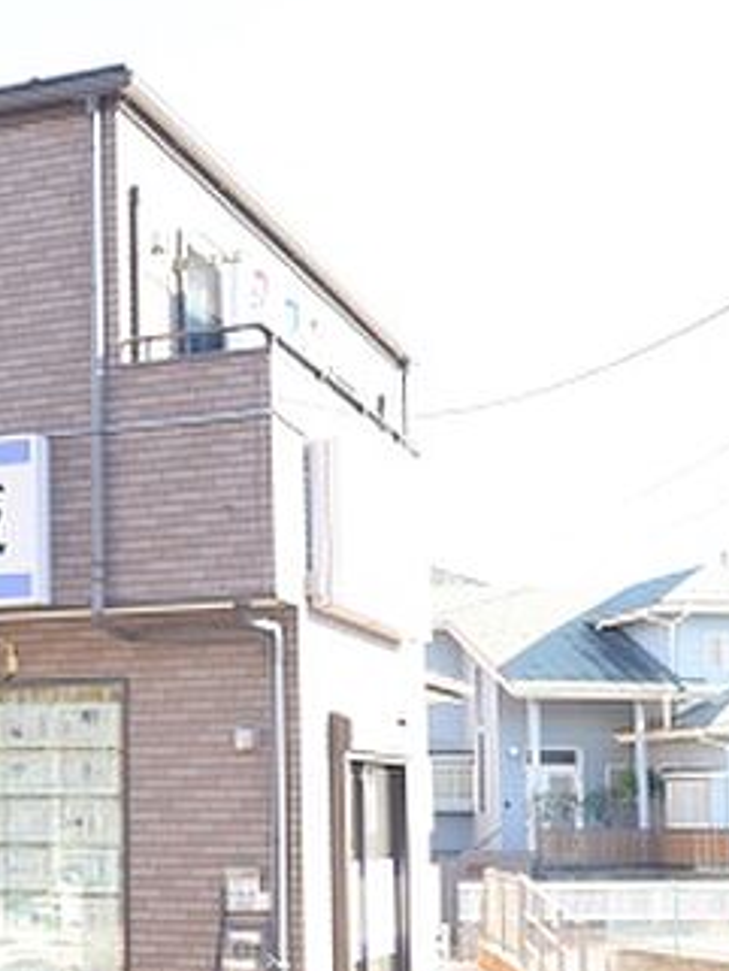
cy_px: 597
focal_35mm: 69
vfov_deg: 28.1
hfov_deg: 20.0
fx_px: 1936
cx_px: -151
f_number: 6.3
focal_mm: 24
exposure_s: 1/160
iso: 400
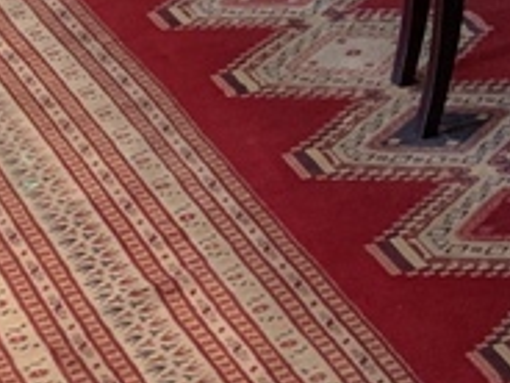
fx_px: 2136
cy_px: -519
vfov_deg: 9.2
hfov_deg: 13.6
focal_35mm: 145
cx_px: 380
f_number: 1.8
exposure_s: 1/20
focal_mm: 4.25
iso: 640
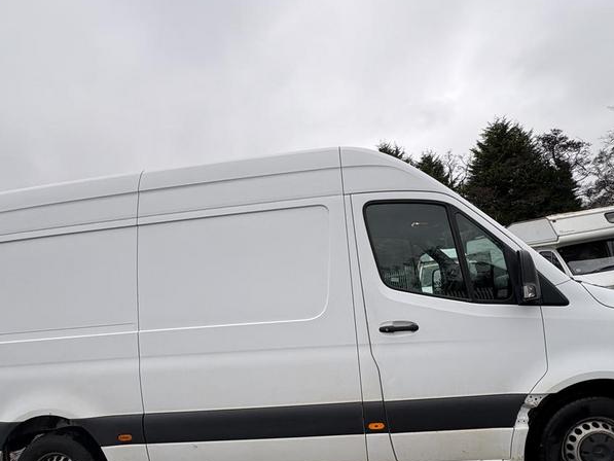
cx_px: 313
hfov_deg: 79.0
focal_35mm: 21
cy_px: 286
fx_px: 373
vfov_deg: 62.6
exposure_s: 1/440
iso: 40
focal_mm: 2.22
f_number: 2.2
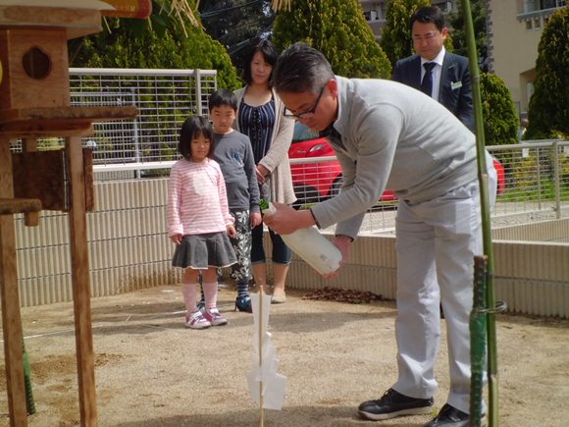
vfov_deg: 24.4
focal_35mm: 60
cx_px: 284
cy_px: 214
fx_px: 986
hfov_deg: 32.2
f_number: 3.9
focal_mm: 10.7
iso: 64
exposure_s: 1/800
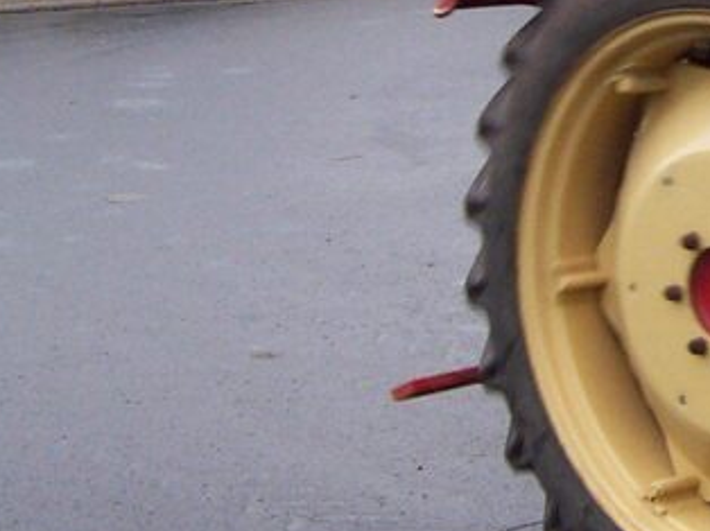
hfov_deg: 14.5
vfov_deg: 11.2
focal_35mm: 130
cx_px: 959
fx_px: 2664
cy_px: -56
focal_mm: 5.6
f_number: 2.7
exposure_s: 1/99.4
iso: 80
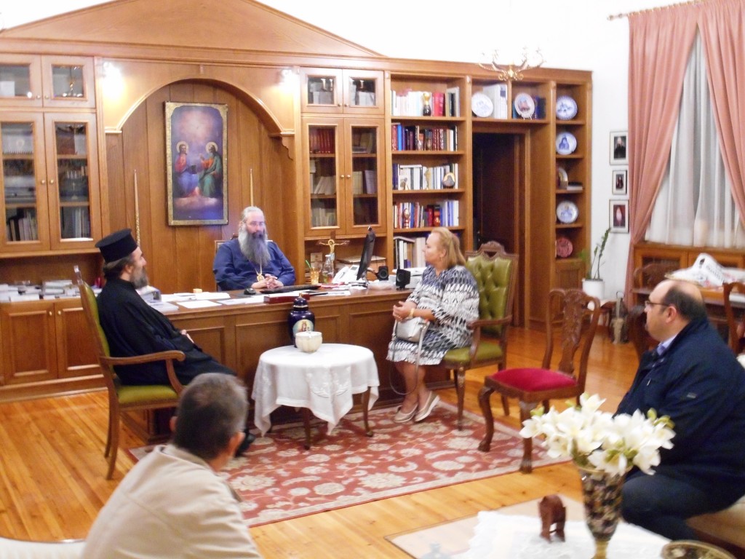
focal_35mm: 44
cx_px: 372
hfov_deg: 42.9
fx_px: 947
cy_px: 280
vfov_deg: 32.9
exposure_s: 1/5
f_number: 4.7
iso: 800
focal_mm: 7.9
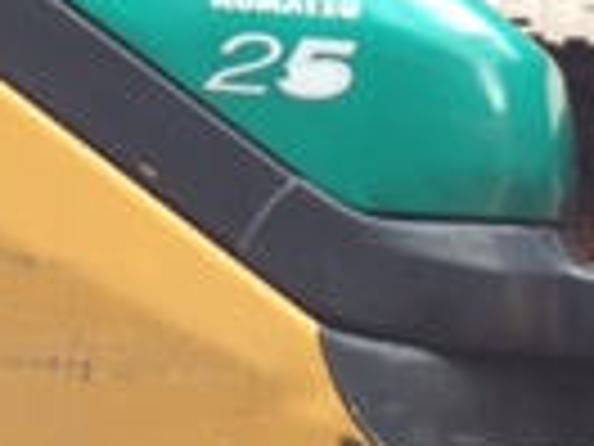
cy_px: -113
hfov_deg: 14.0
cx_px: 342
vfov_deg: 10.3
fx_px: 2420
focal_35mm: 141
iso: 40
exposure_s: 1/100
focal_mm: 4.15
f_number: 2.2
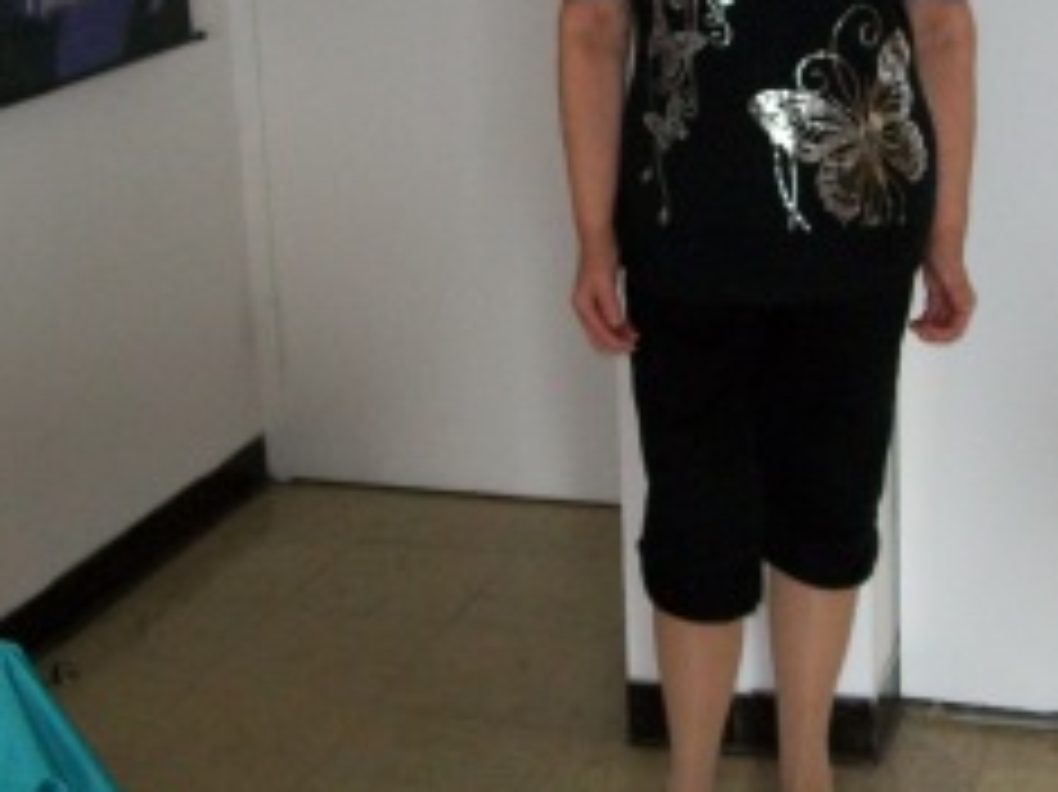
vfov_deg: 21.0
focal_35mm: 69
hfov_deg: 27.8
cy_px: 151
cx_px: 770
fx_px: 2108
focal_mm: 6
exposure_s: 1/60
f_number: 2.7
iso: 160
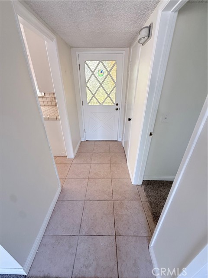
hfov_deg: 85.7
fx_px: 112
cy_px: 139
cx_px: 104
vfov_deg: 102.1
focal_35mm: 14
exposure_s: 1/99
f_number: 2.2
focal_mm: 2.22
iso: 125
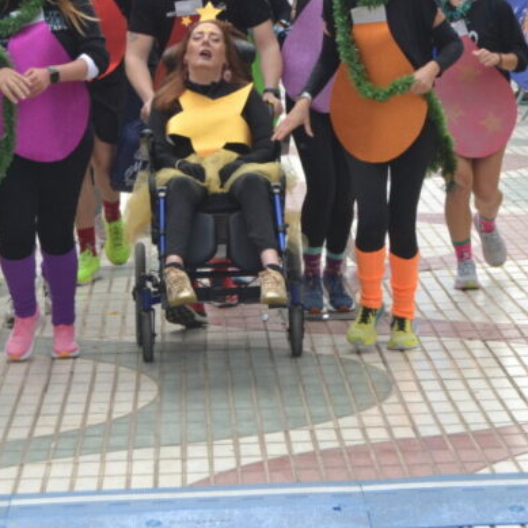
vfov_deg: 12.3
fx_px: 2433
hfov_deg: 12.4
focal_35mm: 141
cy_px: 111
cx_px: 290
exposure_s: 1/500
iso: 500
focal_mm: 42
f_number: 5
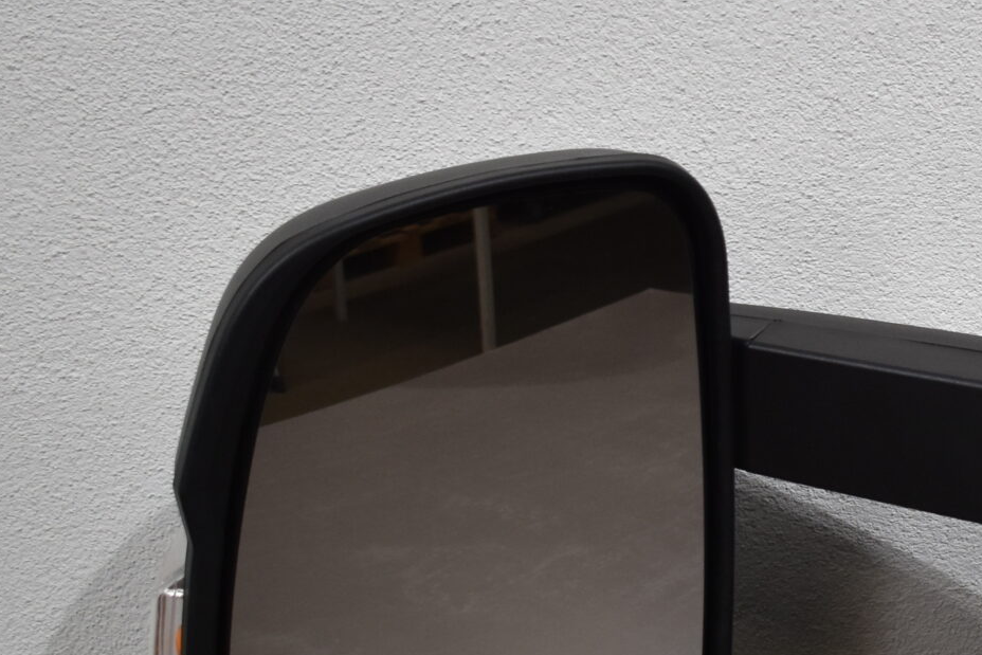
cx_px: 959
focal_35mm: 91
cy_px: 516
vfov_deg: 14.9
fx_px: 2482
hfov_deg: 21.7
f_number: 3.8
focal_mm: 22
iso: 720
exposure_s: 1/250
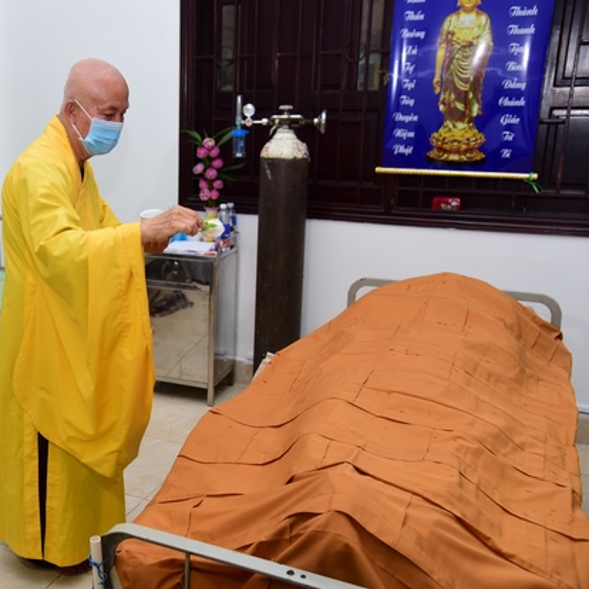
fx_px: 770
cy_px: 284
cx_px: 135
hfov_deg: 40.5
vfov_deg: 41.9
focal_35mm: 40
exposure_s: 1/80
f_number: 4.5
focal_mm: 30
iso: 640
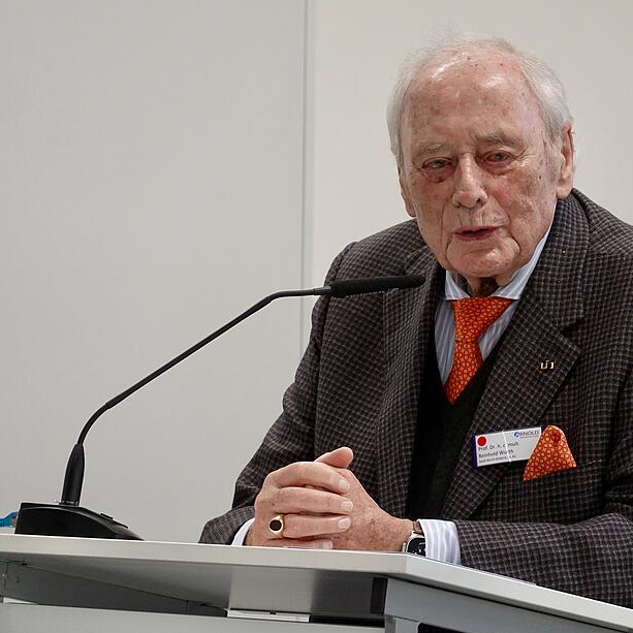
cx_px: 433
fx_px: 5379
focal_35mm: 260
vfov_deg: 6.7
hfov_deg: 6.7
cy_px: 319
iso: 800
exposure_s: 1/80
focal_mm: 72
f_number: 4.5
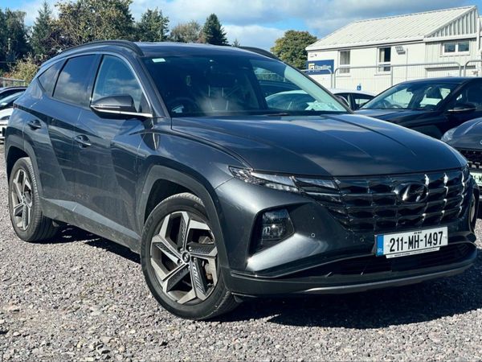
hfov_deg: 36.8
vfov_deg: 28.0
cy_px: 181
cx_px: 241
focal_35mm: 52
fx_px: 724
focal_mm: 6
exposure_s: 1/1043
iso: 25
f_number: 2
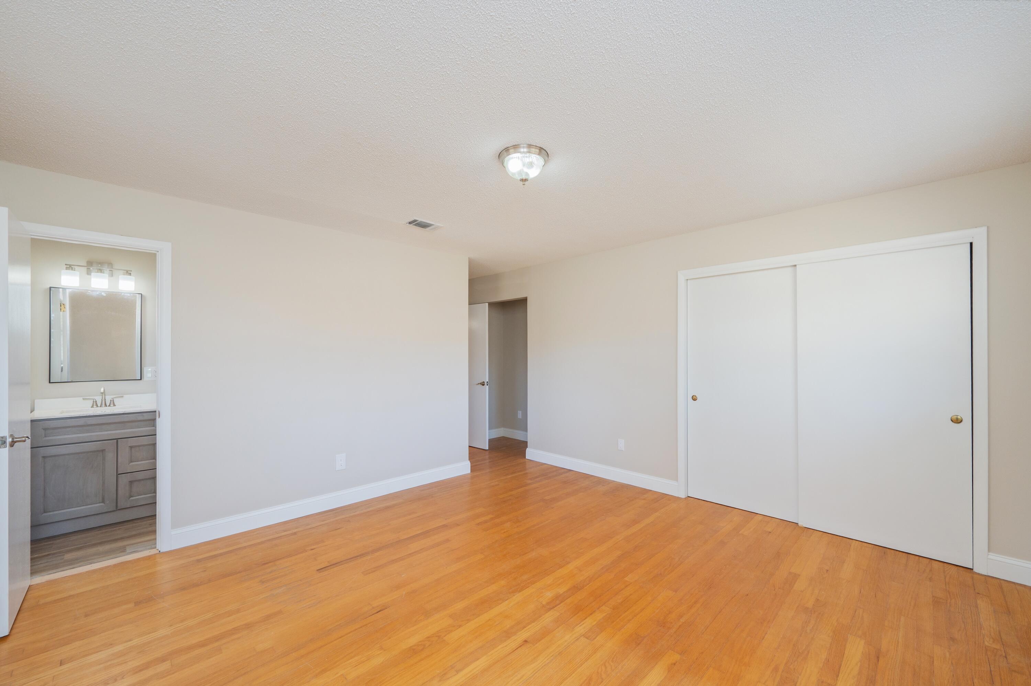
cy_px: 343
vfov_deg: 81.1
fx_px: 401
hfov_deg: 104.3
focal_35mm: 14
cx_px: 516
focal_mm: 14
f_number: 9
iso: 500
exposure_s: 1/60
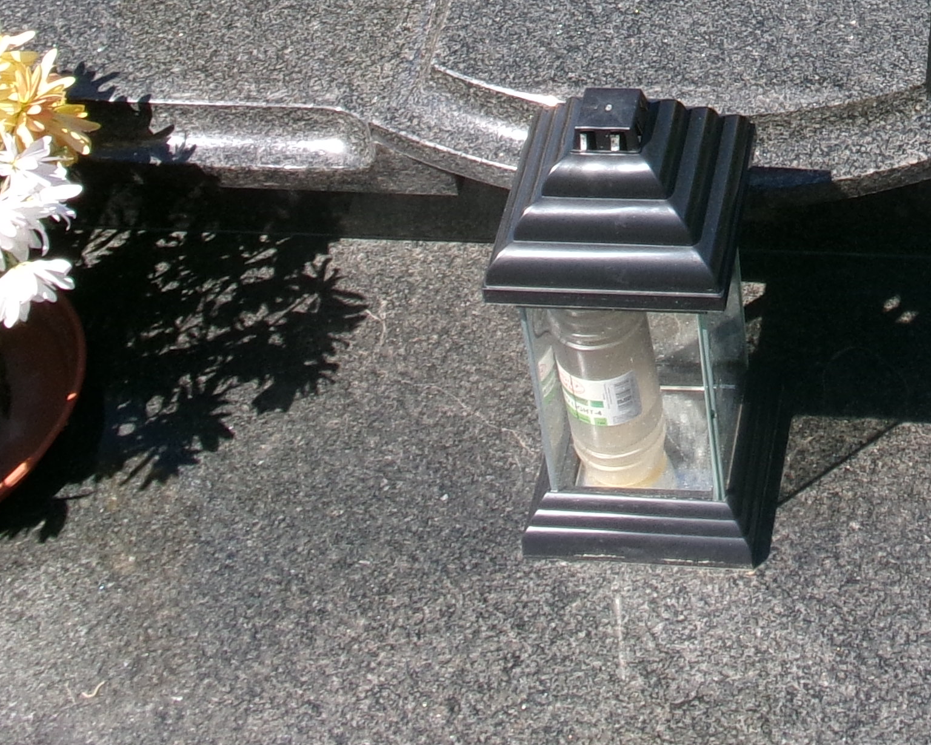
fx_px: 2260
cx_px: 916
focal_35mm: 82
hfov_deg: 22.4
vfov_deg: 17.4
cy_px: -262
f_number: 10.8
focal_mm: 5.1
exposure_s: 1/70
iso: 100
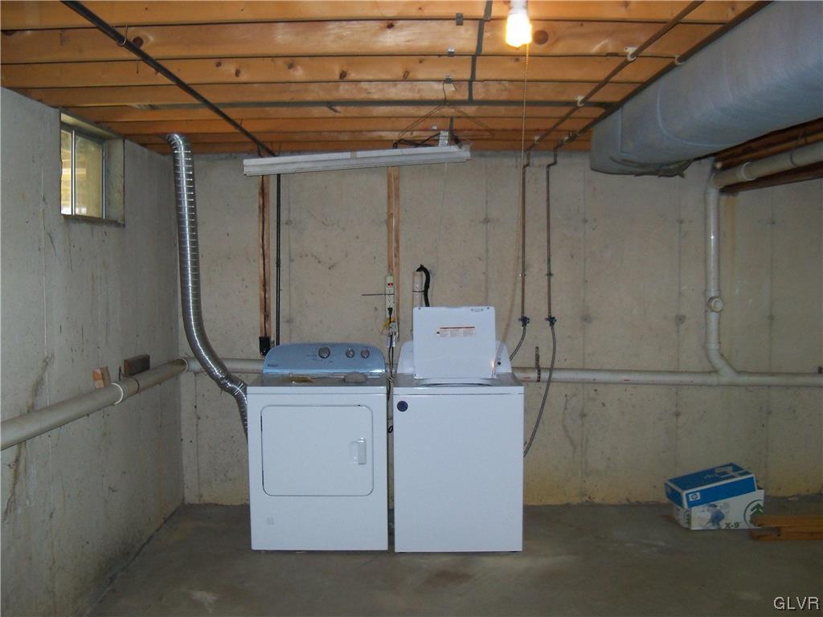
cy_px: 308
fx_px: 832
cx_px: 412
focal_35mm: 35
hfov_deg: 52.6
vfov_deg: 40.7
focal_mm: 6.2
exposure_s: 1/30
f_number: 3.5
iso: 200
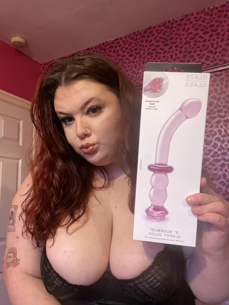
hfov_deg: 46.8
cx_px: 114
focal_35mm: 30
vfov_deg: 60.0
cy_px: 152
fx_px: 265
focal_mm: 2.71
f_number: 2.2
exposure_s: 1/25
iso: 640
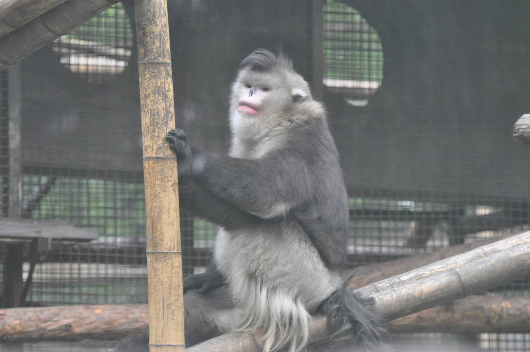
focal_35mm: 232
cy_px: 176
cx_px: 265
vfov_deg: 5.9
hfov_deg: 8.9
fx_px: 3419
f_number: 4.8
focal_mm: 155
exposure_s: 1/80
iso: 1600
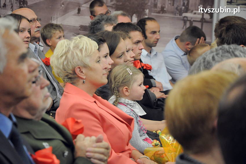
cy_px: 82
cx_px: 123
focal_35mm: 158
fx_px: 1075
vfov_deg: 8.7
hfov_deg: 13.1
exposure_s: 1/80
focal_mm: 105
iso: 2500
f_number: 5.6
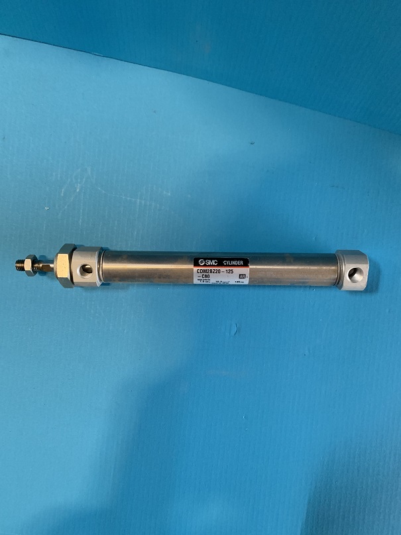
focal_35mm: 26
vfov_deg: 67.3
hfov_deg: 53.1
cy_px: 268
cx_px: 200
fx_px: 402
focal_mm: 4.25
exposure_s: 1/40
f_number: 1.8
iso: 400
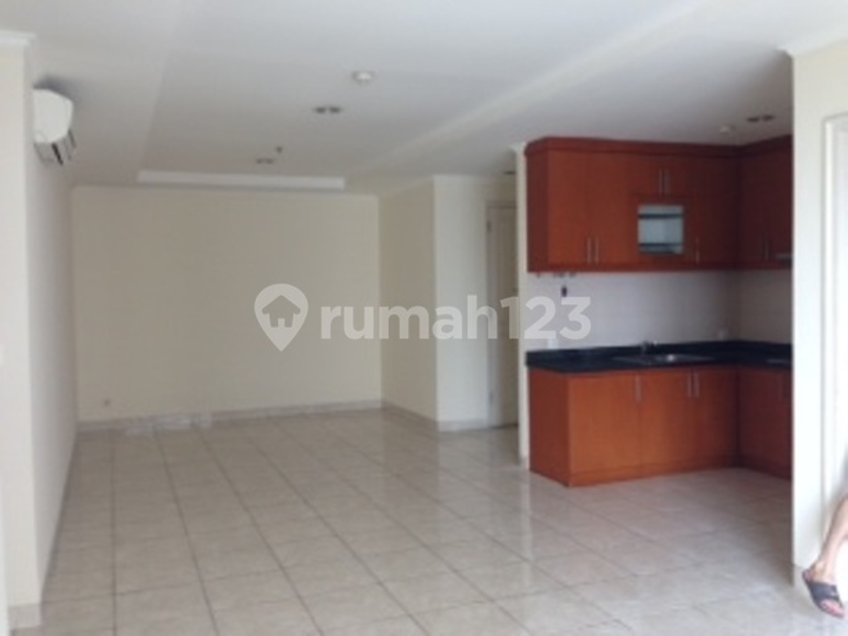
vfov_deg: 43.0
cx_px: 424
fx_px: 809
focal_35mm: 33
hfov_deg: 55.3
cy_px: 318
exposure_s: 1/40
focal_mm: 4.12
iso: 64
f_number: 2.4
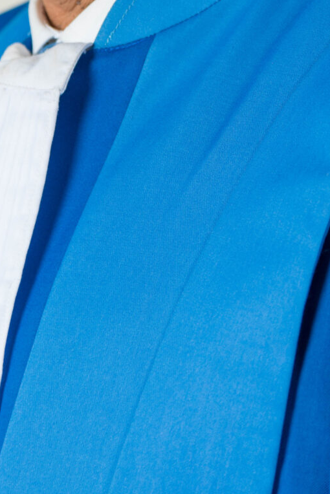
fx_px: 7363
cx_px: 172
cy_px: -28
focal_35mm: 536
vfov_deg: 3.8
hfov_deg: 2.6
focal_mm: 160
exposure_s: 1/125
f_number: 4
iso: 200
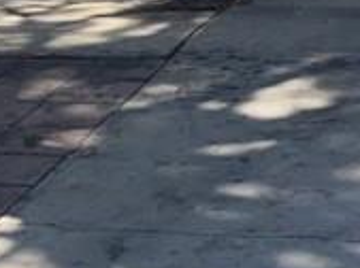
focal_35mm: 158
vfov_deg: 8.7
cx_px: 498
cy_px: -321
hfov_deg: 12.1
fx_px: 1640
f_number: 1.6
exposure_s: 1/1721
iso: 32
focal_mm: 5.1
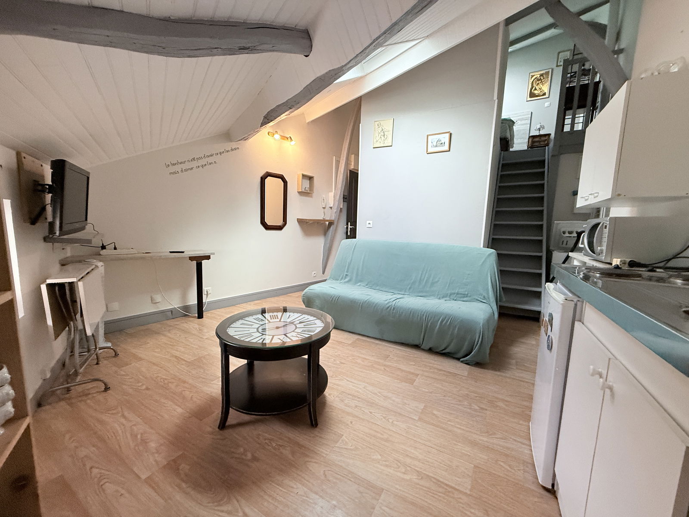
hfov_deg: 102.1
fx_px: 279
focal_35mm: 14
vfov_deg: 85.7
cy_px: 258
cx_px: 344
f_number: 2.2
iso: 320
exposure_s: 1/99
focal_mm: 2.22
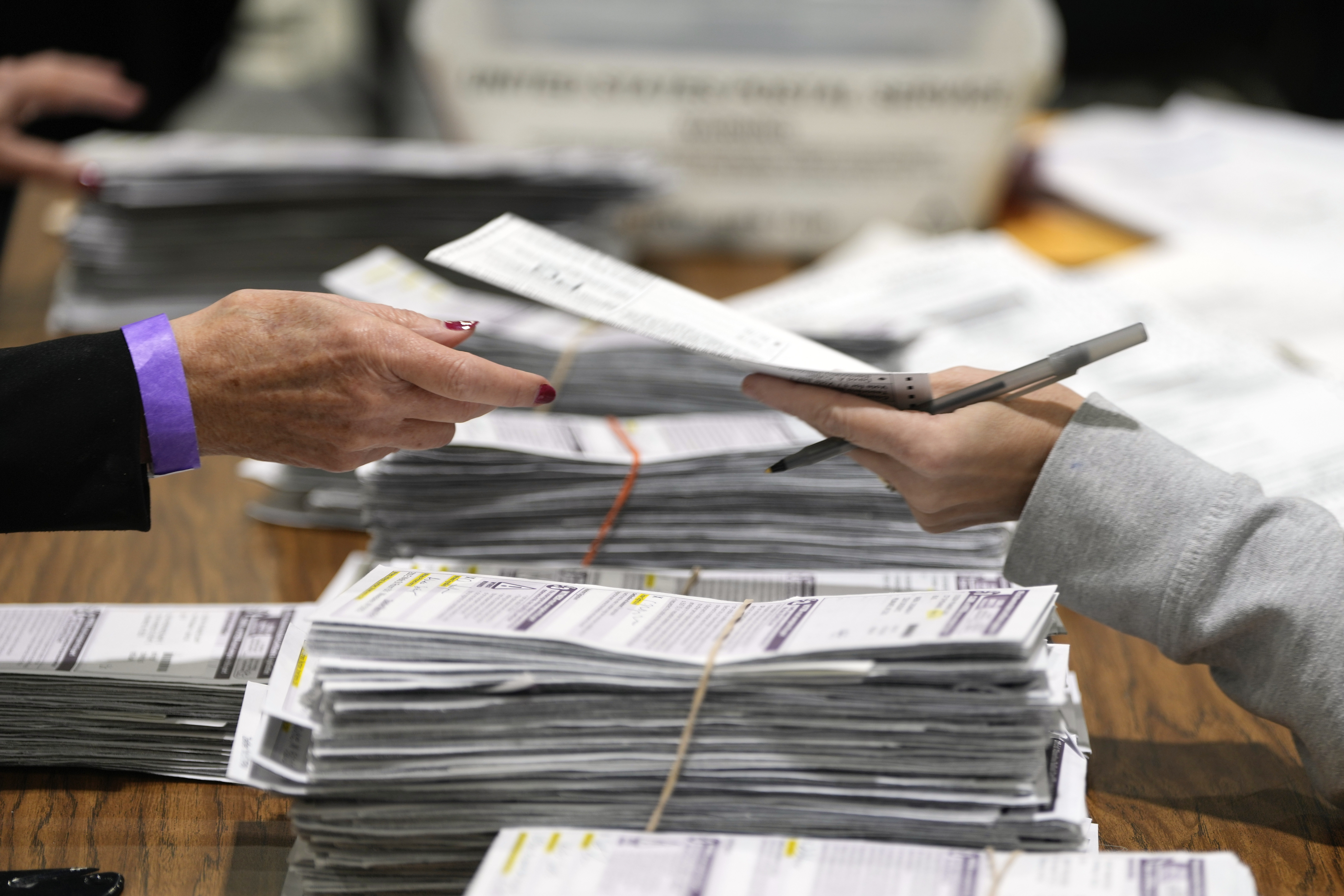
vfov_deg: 10.0
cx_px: 672
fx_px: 5114
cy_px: 448
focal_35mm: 137
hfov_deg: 15.0
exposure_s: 1/250
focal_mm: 137
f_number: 2.8
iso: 400
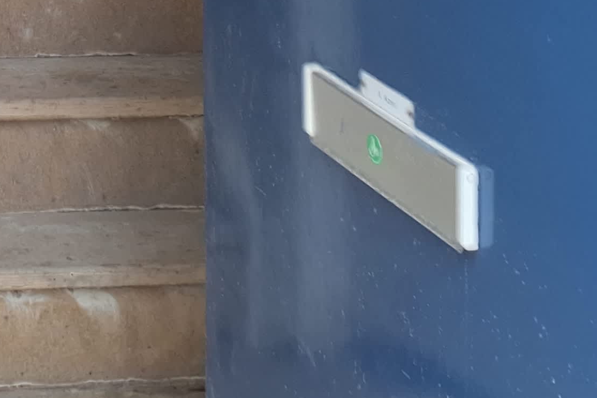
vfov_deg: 11.7
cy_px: -420
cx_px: -58
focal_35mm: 104
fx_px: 1724
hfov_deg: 18.9
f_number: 1.9
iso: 50
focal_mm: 3.6
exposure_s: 1/100
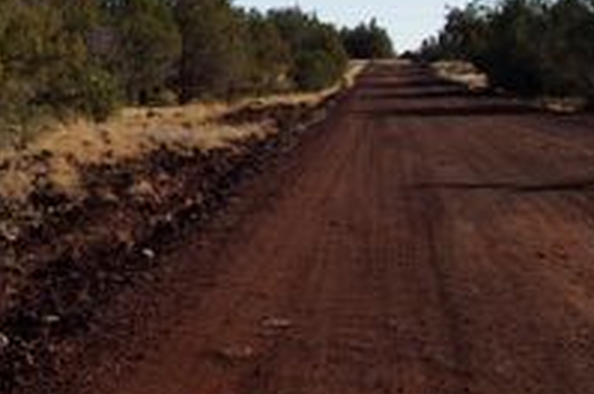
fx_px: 1104
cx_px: -36
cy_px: 1
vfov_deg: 19.7
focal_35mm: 67
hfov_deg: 27.9
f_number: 8
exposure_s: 1/320
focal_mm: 21
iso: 500
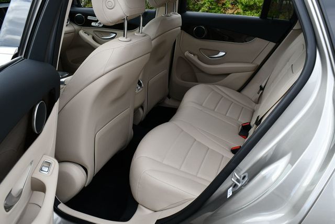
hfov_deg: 53.1
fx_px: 335
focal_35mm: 36
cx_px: 168
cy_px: 112
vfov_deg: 36.9
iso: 200
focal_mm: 18
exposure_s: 1/250
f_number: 6.3
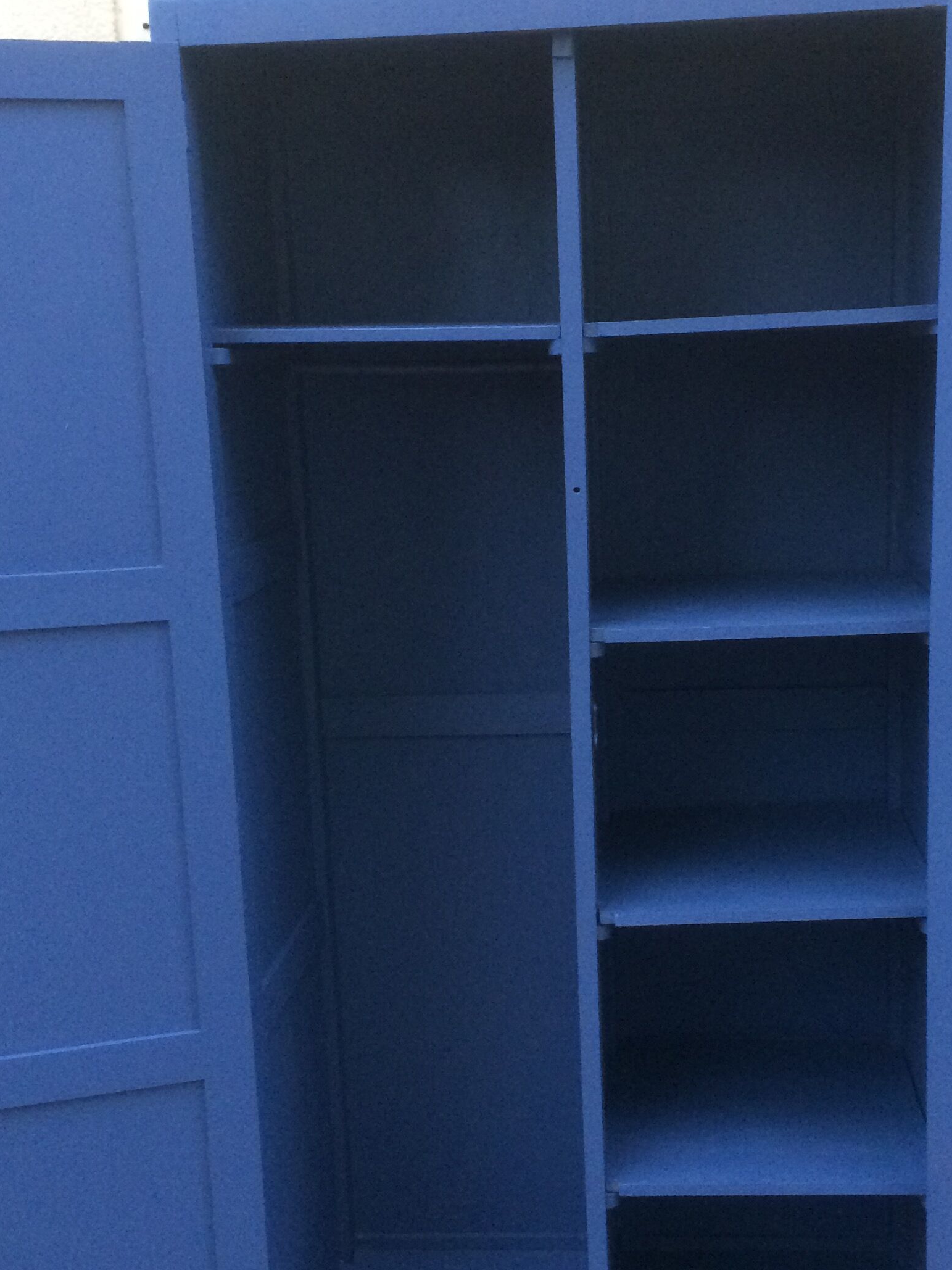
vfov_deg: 41.2
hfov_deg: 31.4
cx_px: 576
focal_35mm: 46
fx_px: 1687
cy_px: 697
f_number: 2.2
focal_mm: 4.15
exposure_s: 1/33
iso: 250
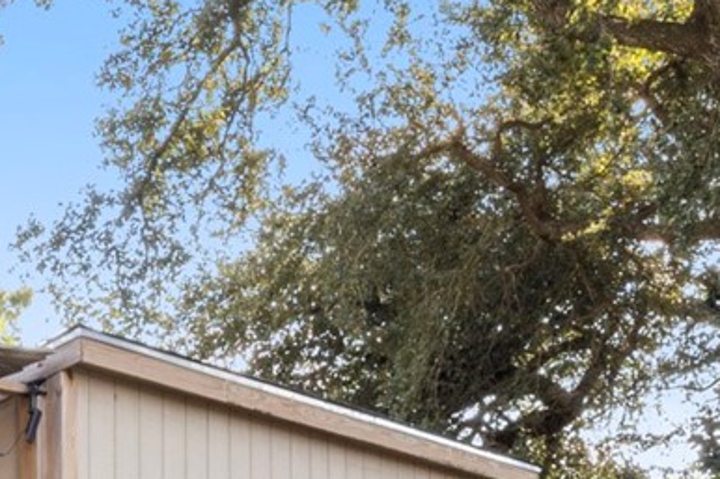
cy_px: 852
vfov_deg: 13.6
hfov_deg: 20.1
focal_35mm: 90
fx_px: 1799
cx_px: -293
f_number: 9
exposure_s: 1/2.5
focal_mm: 16
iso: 250
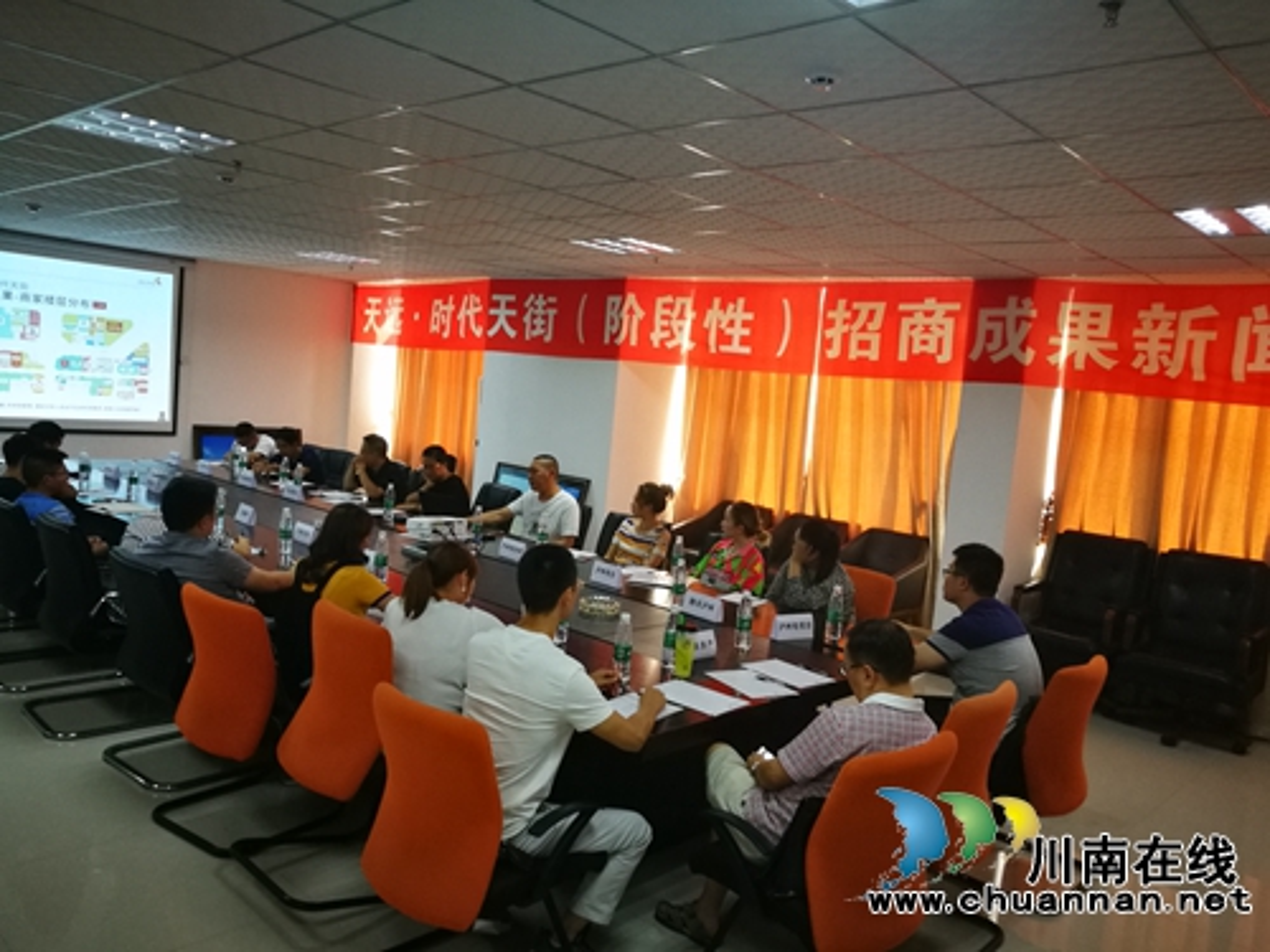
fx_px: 991
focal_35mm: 27
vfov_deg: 51.4
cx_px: 635
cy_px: 476
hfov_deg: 65.3
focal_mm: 4.5
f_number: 2.2
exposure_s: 1/25
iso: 400
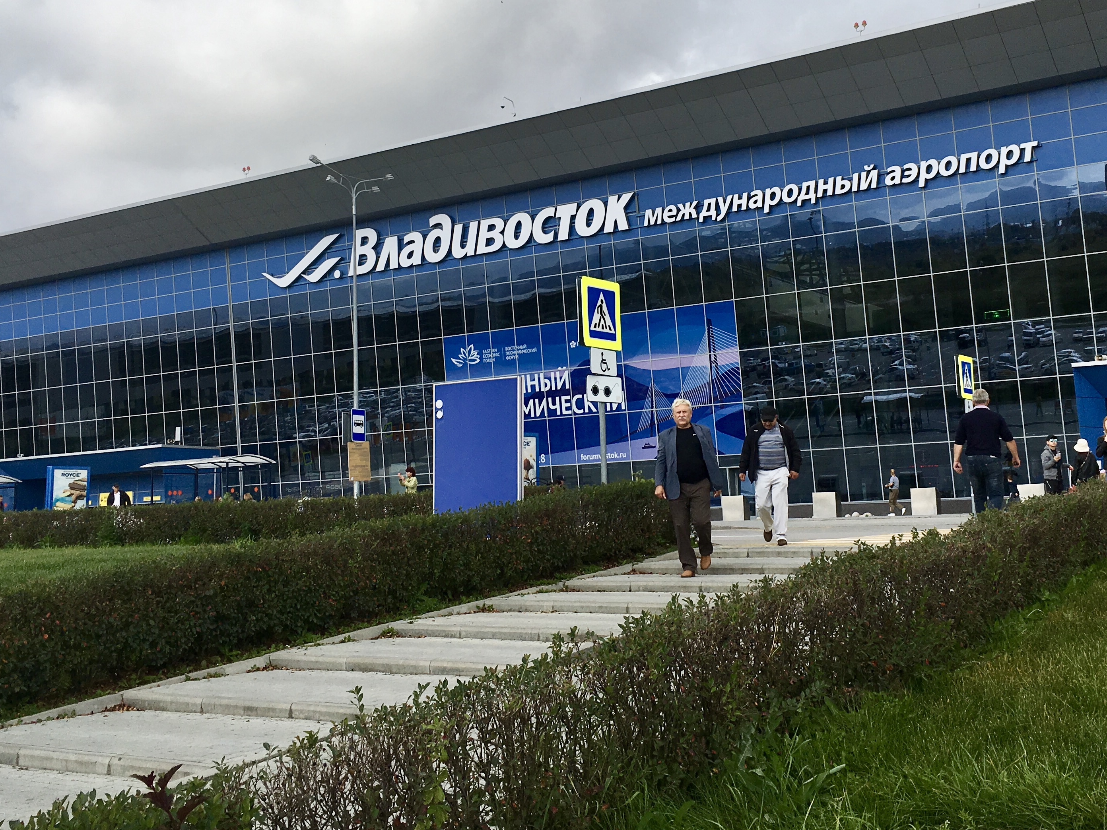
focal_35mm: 42
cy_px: 315
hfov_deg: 44.7
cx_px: 608
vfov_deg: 34.2
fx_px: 1343
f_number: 2.2
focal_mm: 4.15
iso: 25
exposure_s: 1/2564
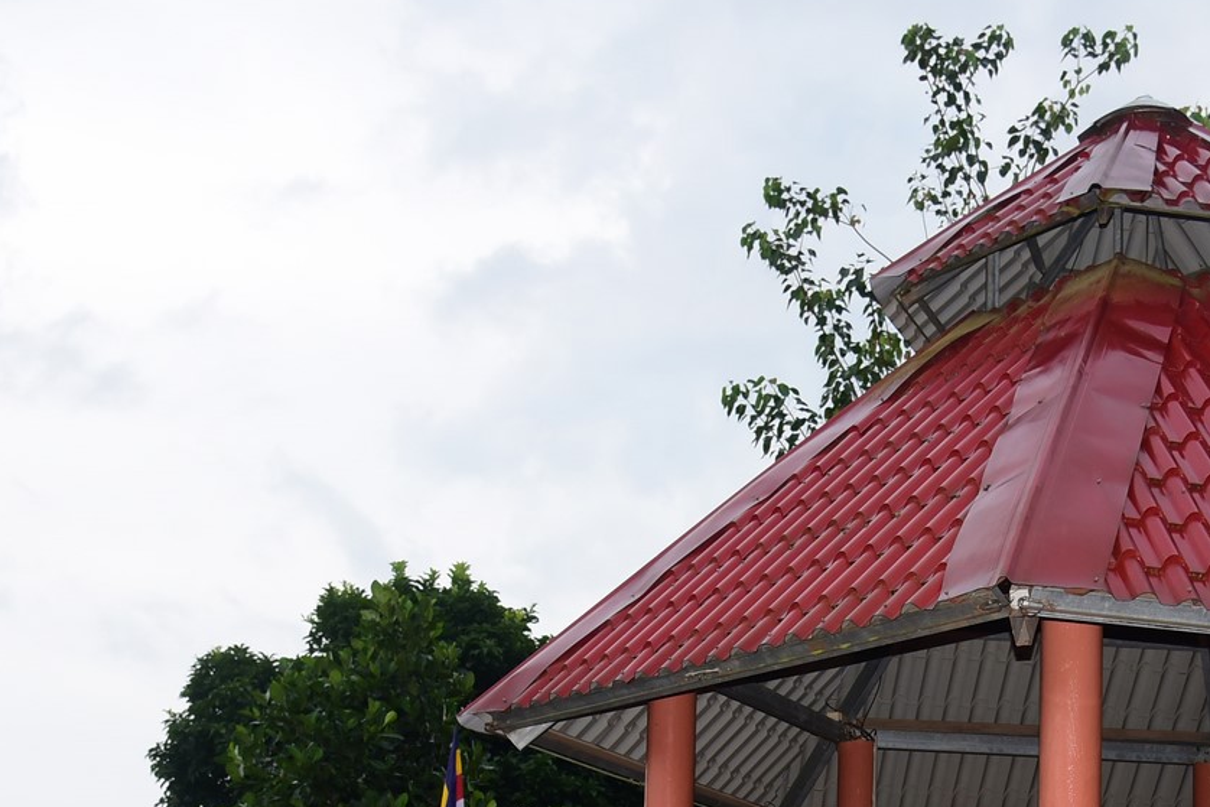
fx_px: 1849
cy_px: 905
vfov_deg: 23.1
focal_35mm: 55
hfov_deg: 35.3
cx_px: 941
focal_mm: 24
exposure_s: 1/80
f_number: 4
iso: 500
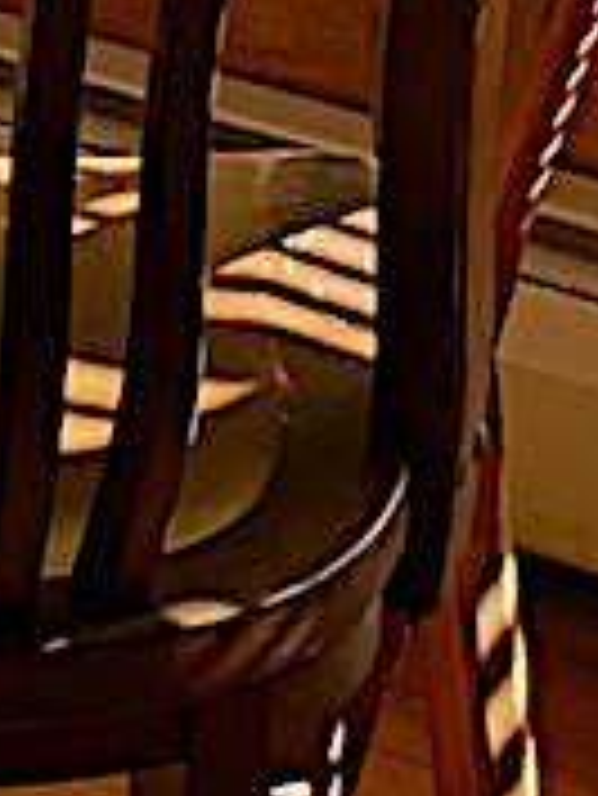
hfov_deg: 5.4
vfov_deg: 6.9
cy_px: -859
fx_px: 6350
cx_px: -142
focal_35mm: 276
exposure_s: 1/122
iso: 40
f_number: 2
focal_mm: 6
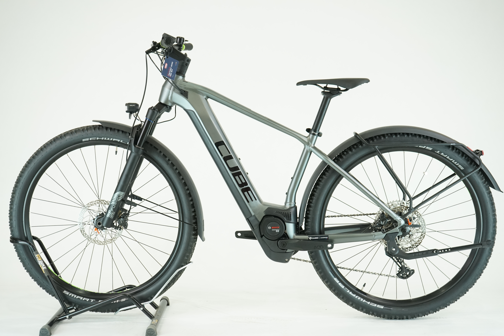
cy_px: 168
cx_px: 252
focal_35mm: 51
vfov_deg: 26.5
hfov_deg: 38.9
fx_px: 714
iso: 1600
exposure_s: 1/200
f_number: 5.6
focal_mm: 51
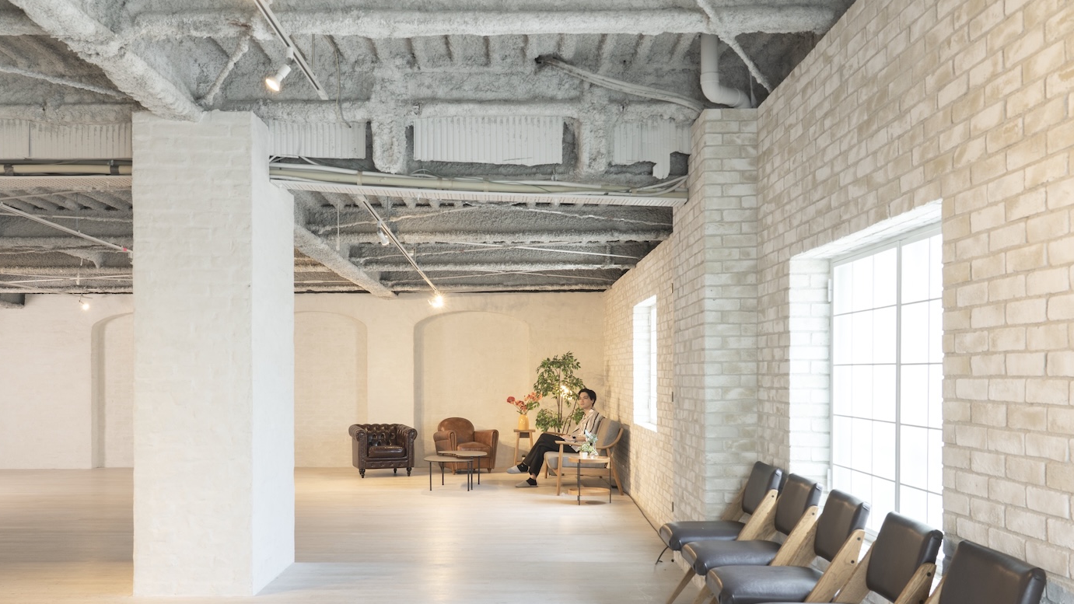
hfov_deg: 59.4
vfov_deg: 35.4
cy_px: 383
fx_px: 940
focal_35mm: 33
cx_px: 500
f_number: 9
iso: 200
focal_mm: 29
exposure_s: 1/8
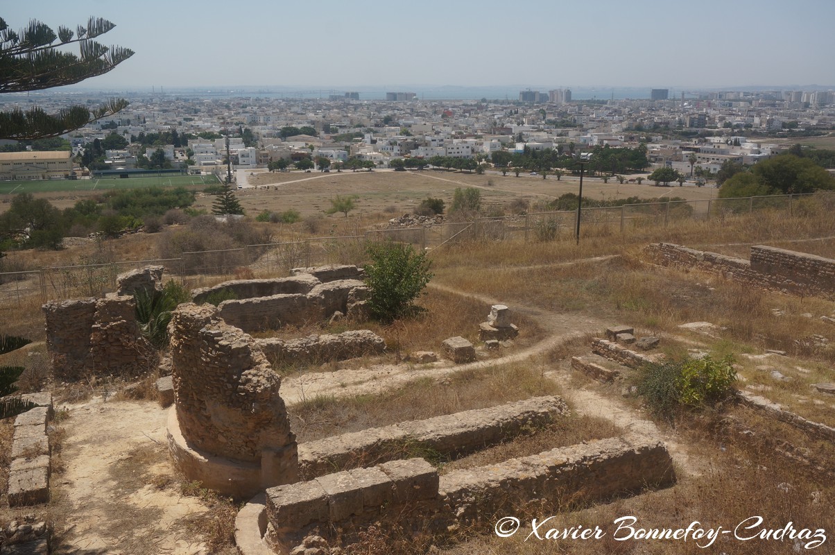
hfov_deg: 55.2
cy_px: 278
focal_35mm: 34
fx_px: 799
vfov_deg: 38.3
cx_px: 418
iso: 100
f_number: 8
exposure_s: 1/400
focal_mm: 23
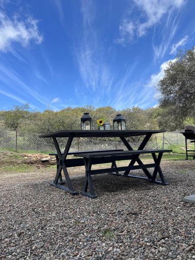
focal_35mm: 27
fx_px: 203
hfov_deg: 51.4
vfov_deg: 65.3
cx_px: 98
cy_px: 129
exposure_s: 1/2299
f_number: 1.5
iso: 50
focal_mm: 5.7
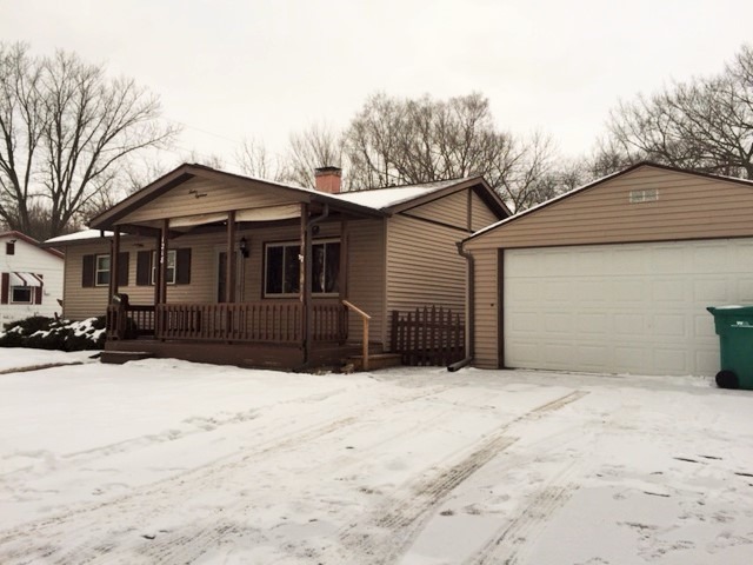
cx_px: 376
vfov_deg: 48.2
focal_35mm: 29
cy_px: 282
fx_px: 631
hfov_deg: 61.7
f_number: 2.2
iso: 32
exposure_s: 1/648
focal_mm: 4.15
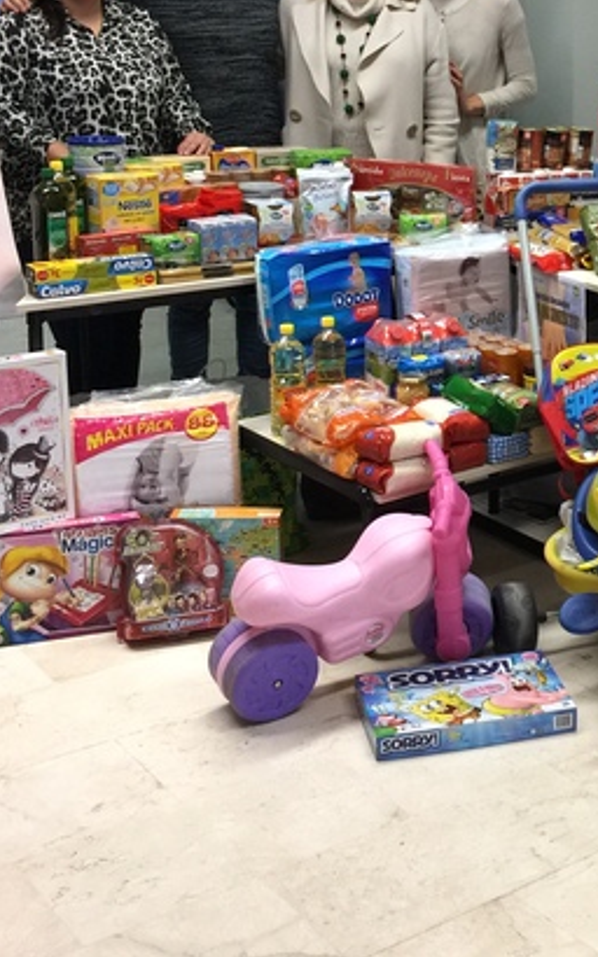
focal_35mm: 60
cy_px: 266
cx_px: 649
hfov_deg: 20.6
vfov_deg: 33.5
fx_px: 1566
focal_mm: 4.15
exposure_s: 1/33
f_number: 2.2
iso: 64
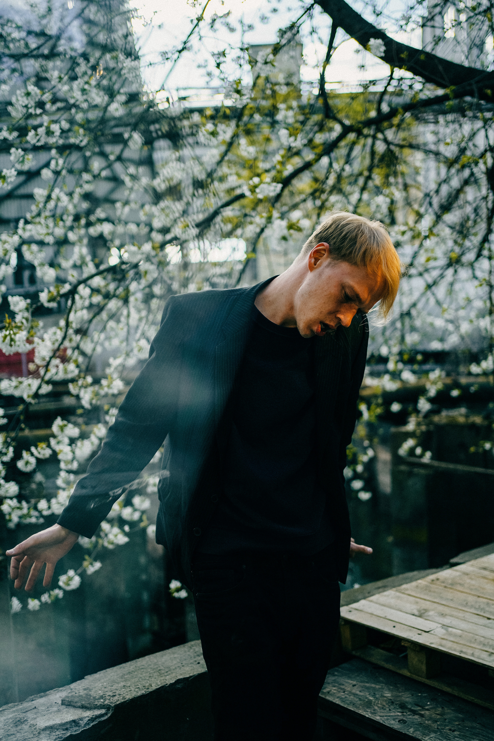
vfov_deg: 54.4
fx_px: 720
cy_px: 370
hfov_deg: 37.9
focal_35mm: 35
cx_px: 247
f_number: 1.8
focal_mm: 35
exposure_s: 1/2500
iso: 125
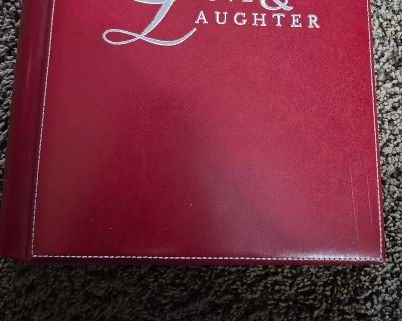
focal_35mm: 32
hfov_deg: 55.7
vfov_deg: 42.7
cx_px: 202
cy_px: 45
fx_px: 381
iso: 1250
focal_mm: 5.4
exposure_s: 1/40
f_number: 1.8
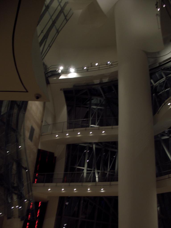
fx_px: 217
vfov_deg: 55.4
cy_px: 114
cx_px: 86
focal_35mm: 33
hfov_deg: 42.9
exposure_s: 1/8
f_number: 2.8
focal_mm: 7.1
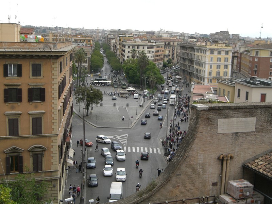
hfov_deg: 33.8
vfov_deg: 25.7
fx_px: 448
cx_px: 136
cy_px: 102
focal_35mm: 57
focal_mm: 11.8
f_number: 3.6
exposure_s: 1/320
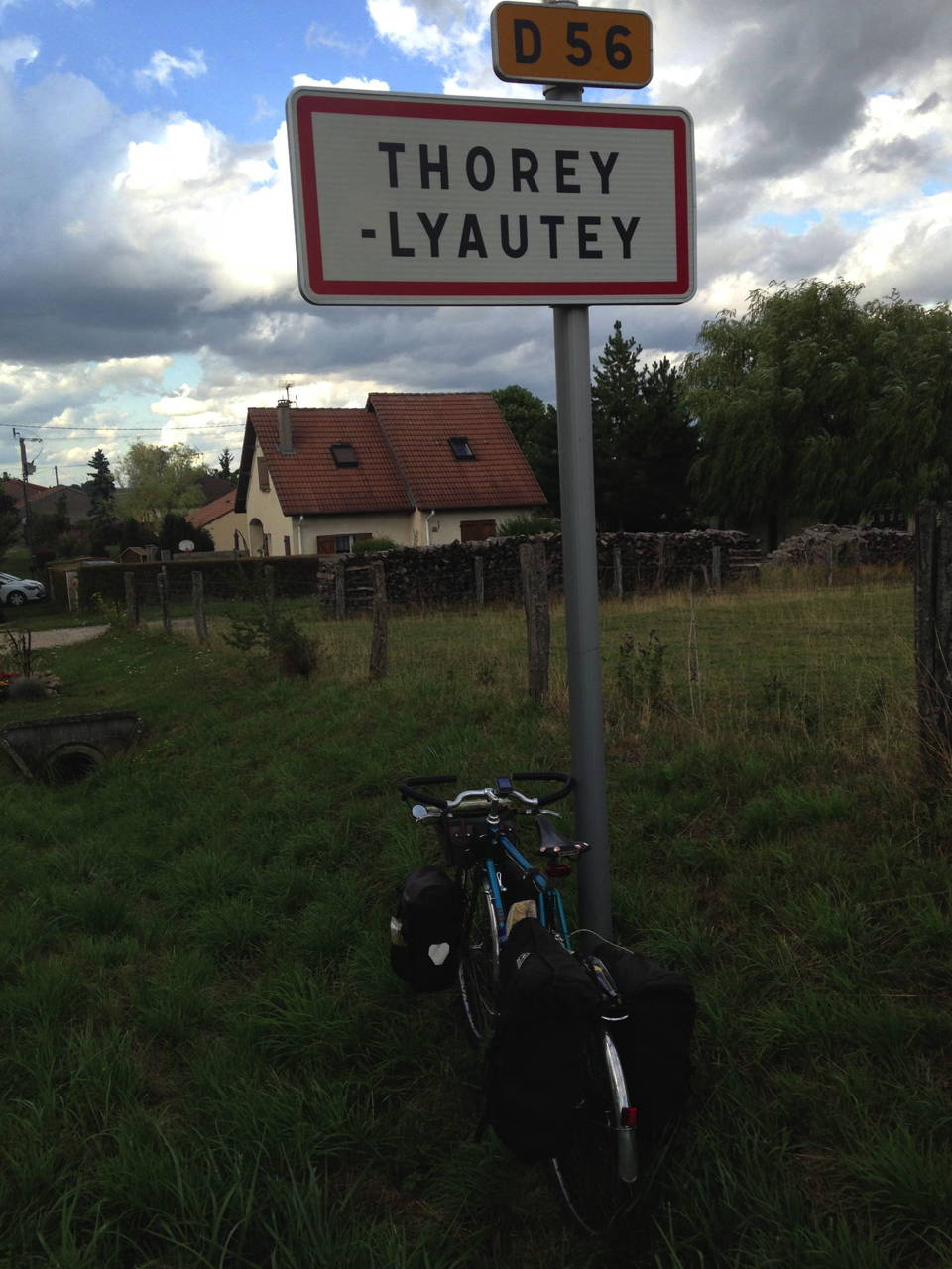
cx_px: 476
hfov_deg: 42.9
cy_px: 634
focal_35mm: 33
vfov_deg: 55.4
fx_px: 1210
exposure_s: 1/583
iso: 50
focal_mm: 4.12
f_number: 2.4
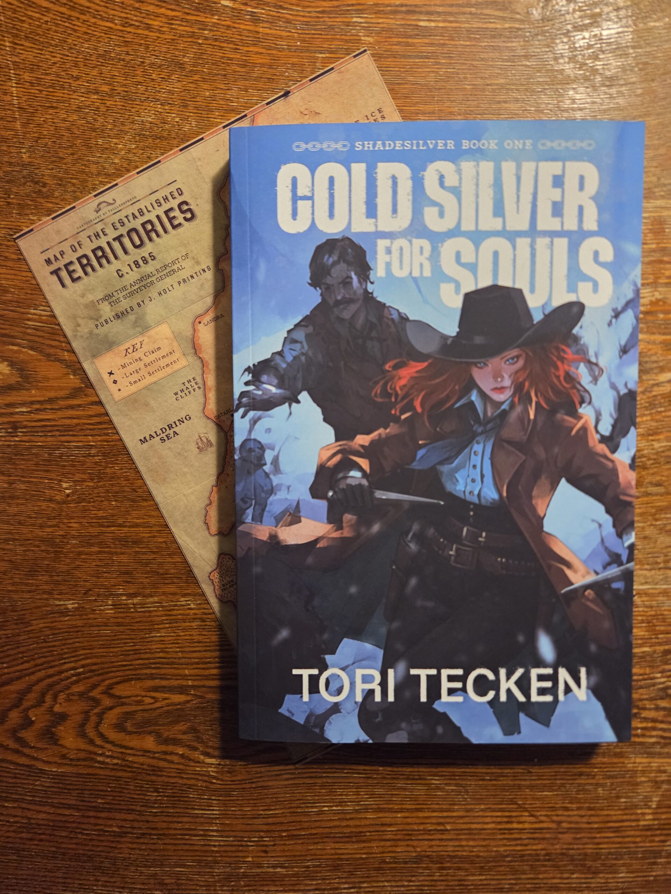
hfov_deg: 58.9
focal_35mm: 23
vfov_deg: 73.9
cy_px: 447
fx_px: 594
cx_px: 336
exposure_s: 1/120
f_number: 1.8
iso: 800
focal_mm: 5.4
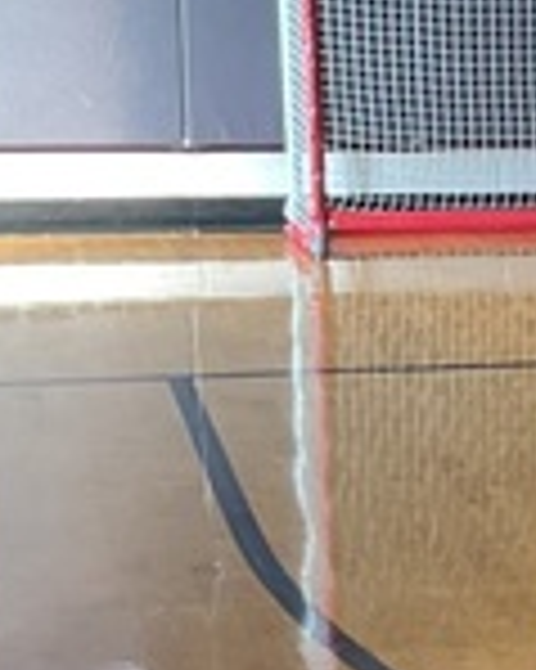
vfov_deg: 9.9
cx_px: 1455
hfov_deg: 7.2
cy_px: 472
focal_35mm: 195
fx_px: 3871
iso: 50
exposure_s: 1/60
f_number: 1.8
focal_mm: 3
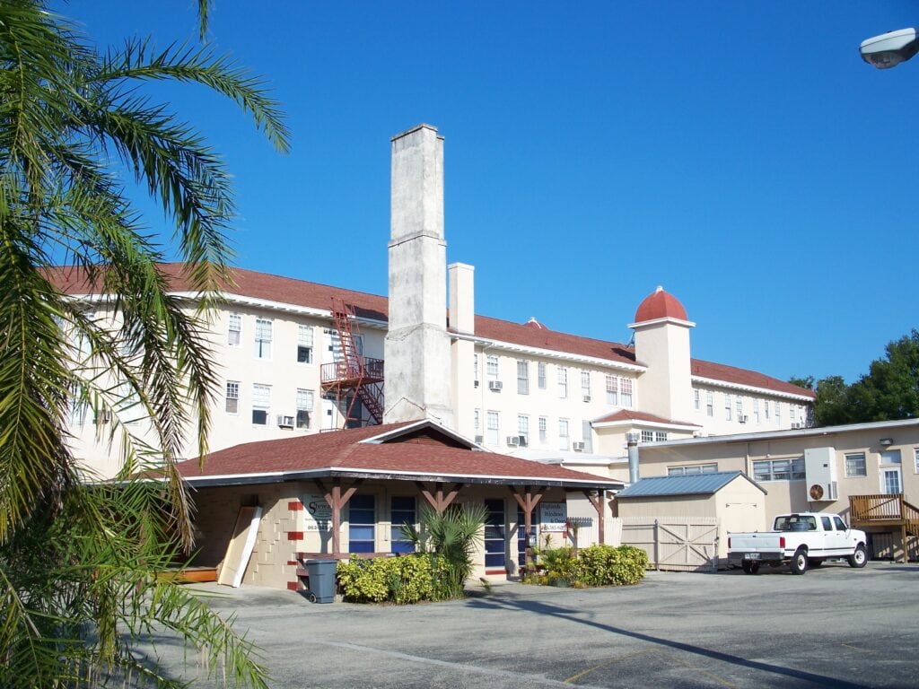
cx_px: 460
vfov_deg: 38.7
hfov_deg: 50.1
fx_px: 982
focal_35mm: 37
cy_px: 344
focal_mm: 7.8
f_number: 4
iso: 64
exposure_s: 1/500
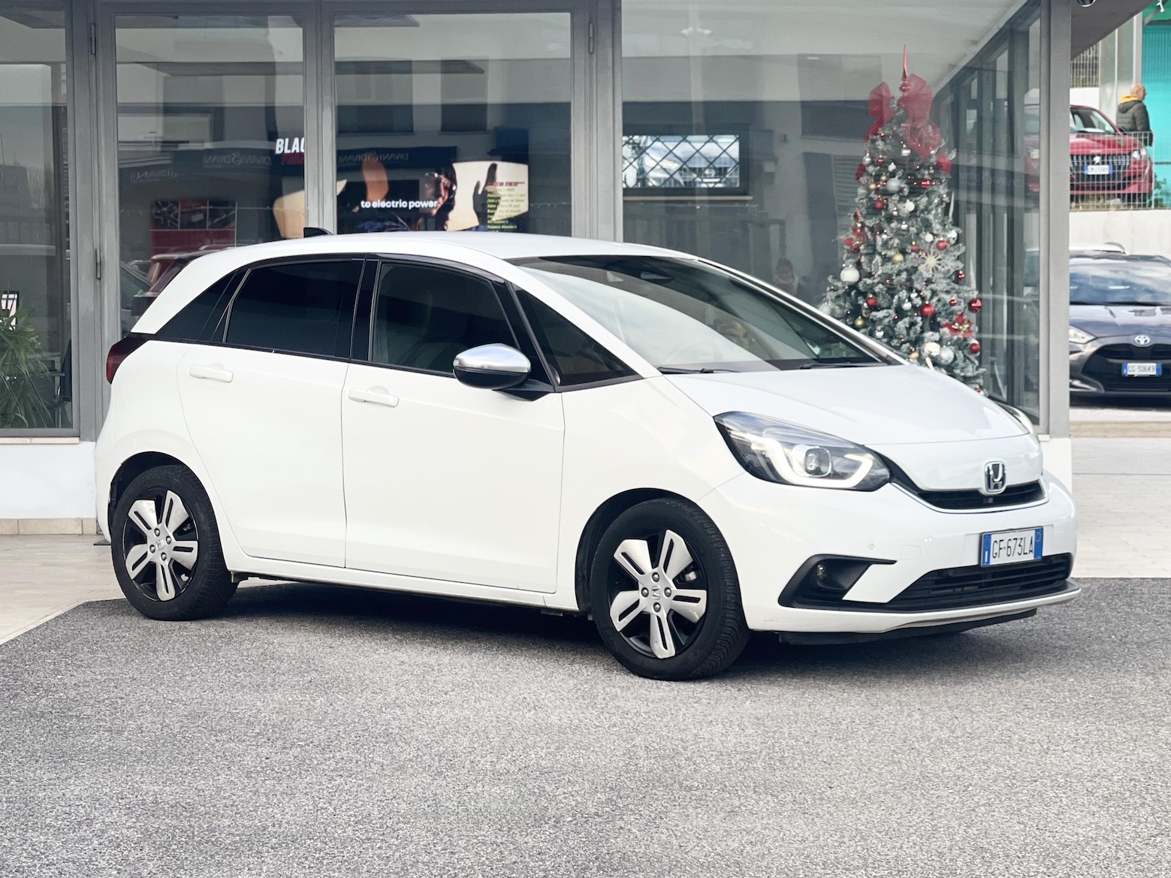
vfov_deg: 22.9
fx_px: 2165
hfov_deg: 30.3
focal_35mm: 64
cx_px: 586
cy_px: 439
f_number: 2.2
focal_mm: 7.5
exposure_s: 1/121
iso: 40
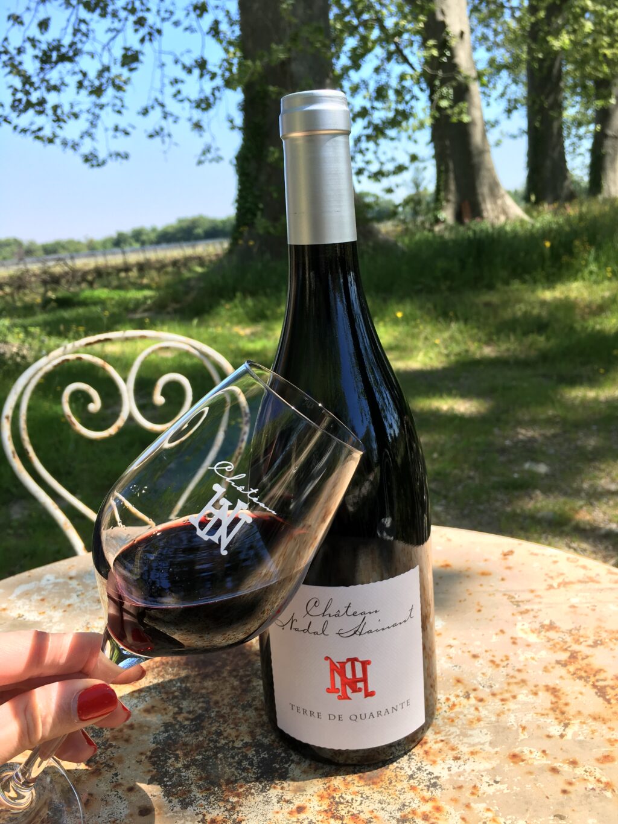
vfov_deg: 61.7
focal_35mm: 29
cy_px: 412
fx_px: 690
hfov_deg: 48.2
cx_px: 309
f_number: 2.2
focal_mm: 4.15
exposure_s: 1/574
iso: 25
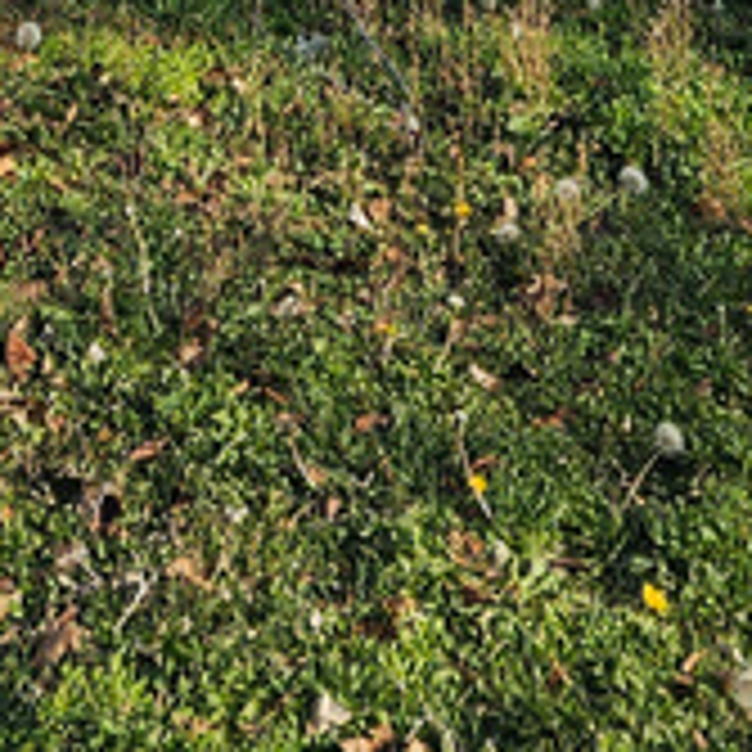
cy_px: -887
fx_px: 3072
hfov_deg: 14.0
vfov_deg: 12.0
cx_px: 365
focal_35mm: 125
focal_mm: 5.4
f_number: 1.8
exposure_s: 1/1199
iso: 25
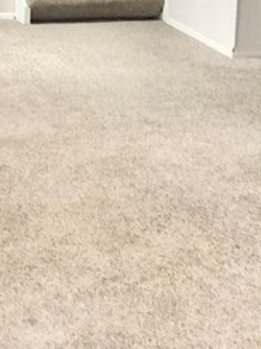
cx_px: 76
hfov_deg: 12.7
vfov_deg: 16.1
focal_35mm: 116
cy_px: -103
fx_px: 1167
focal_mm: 3.99
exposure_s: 1/17
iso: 40
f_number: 1.8
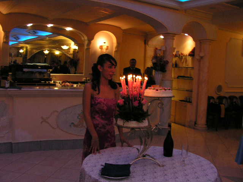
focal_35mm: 38
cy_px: 91
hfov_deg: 49.0
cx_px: 122
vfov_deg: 37.7
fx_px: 267
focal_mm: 6.4
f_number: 3.2
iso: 200
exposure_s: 1/40
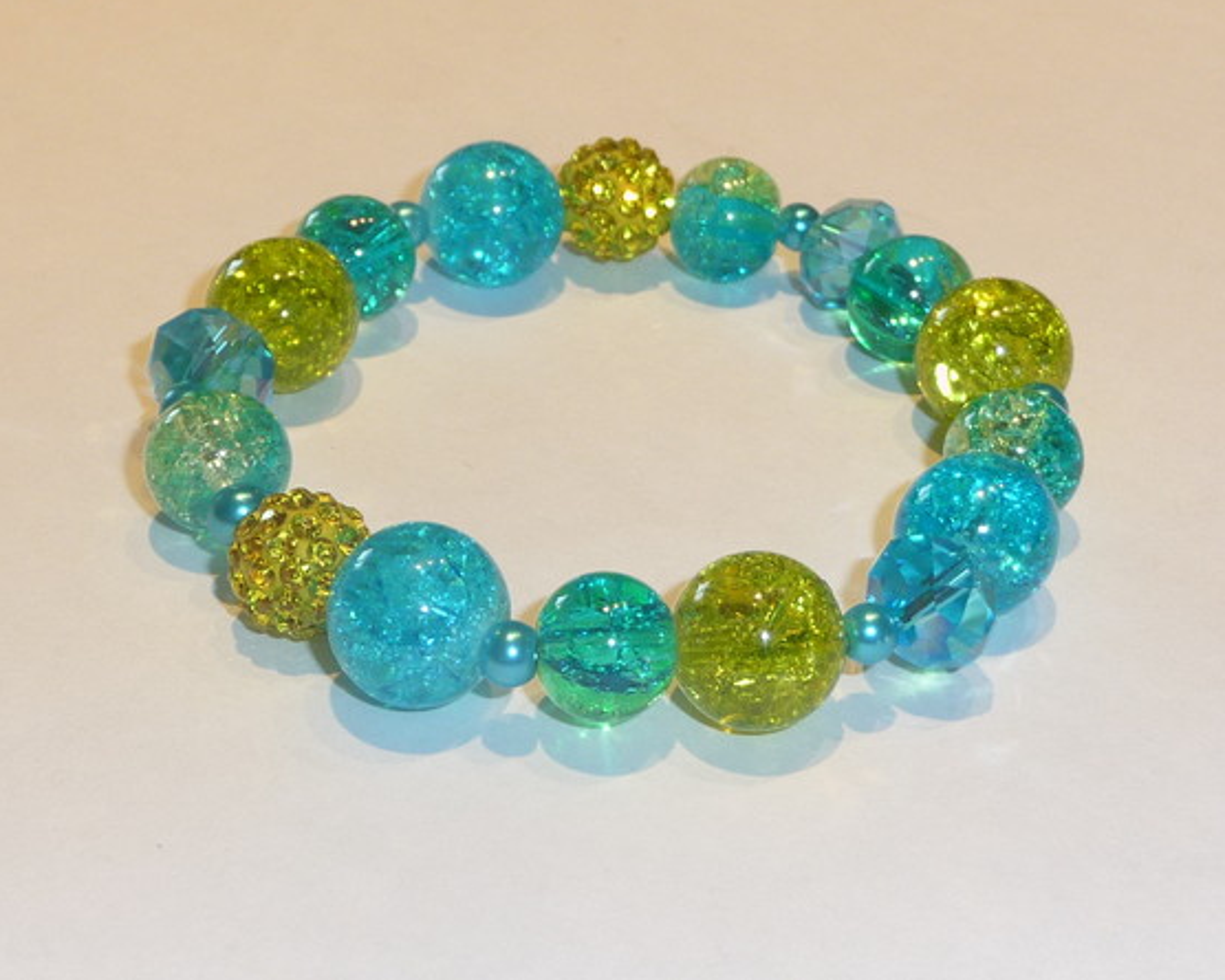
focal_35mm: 80
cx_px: 621
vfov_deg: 19.2
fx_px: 2901
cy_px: 487
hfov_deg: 23.8
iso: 100
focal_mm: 7.6
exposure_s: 1/30
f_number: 4.1
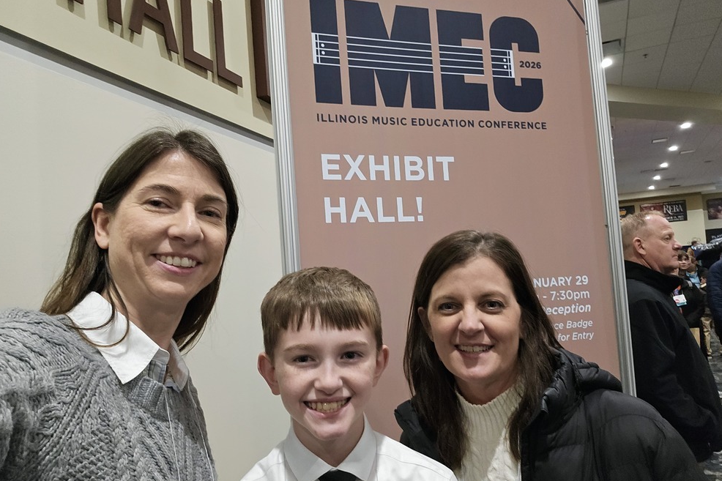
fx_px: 541
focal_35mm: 27
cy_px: 268
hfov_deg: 67.4
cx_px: 356
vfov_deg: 47.8
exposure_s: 1/30.1
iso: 500
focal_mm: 3.3
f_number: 2.2
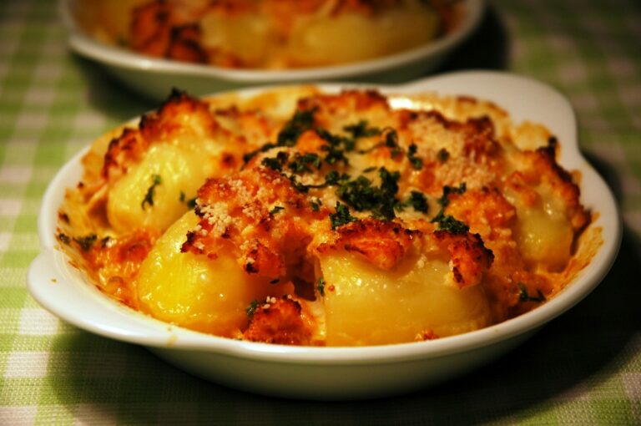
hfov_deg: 19.5
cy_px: 213
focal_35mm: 105
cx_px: 320
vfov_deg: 13.0
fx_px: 1867
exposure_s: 1/125
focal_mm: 70
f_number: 4.5
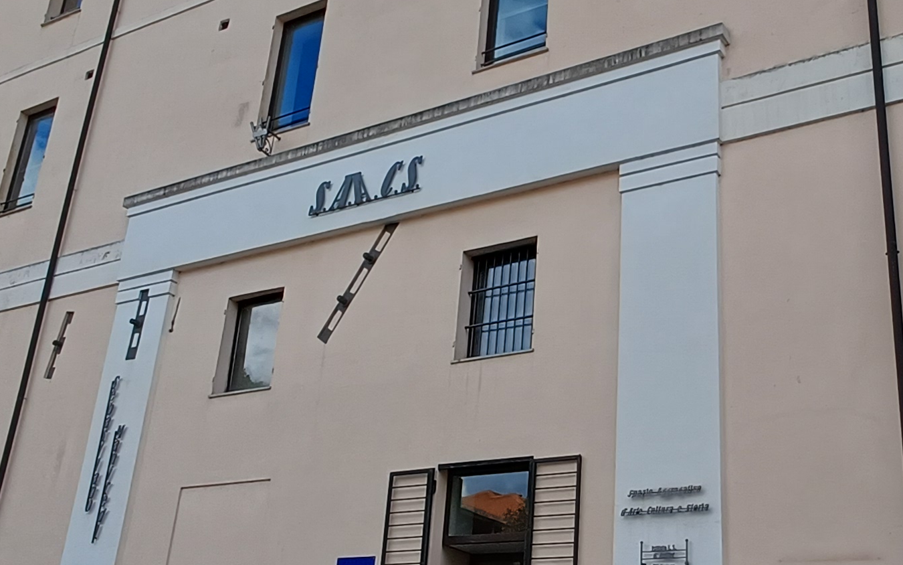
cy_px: 307
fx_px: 1009
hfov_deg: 47.5
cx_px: 591
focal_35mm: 41
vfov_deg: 31.2
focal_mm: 1.64
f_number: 2.2
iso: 40
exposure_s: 1/1220
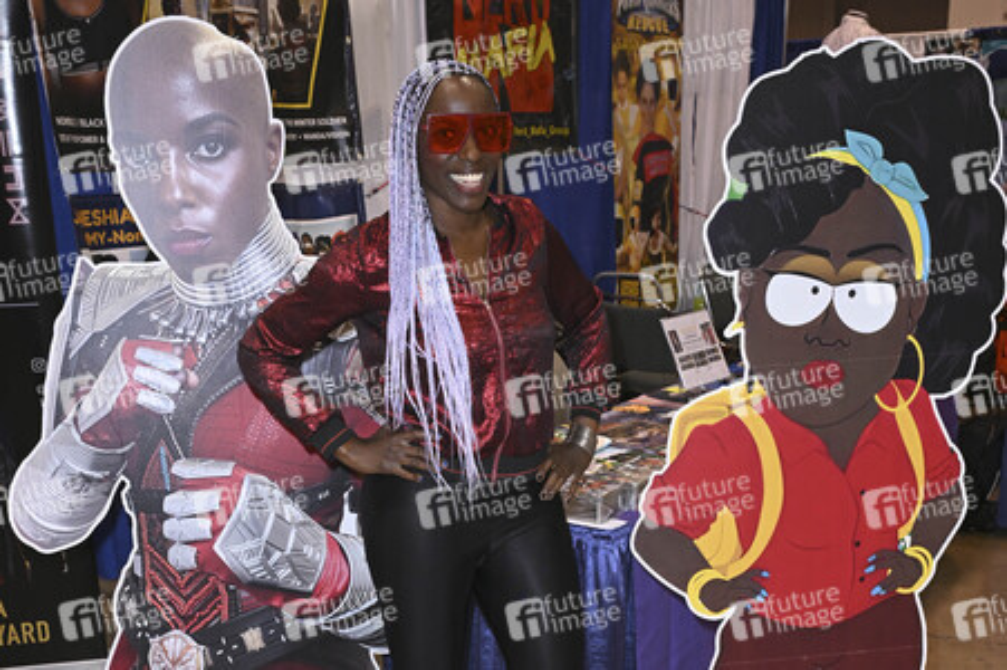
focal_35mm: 31
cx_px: 504
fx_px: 866
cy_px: 335
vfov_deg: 42.3
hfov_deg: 60.3
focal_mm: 31
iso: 1000
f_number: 5.6
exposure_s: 1/250
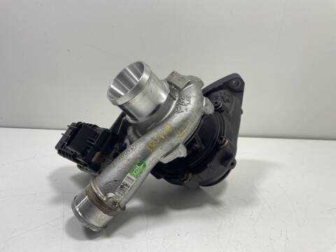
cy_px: 126
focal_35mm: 26
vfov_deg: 53.1
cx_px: 168
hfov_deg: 67.3
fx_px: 252
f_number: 1.6
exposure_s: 1/100
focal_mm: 4.2
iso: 100
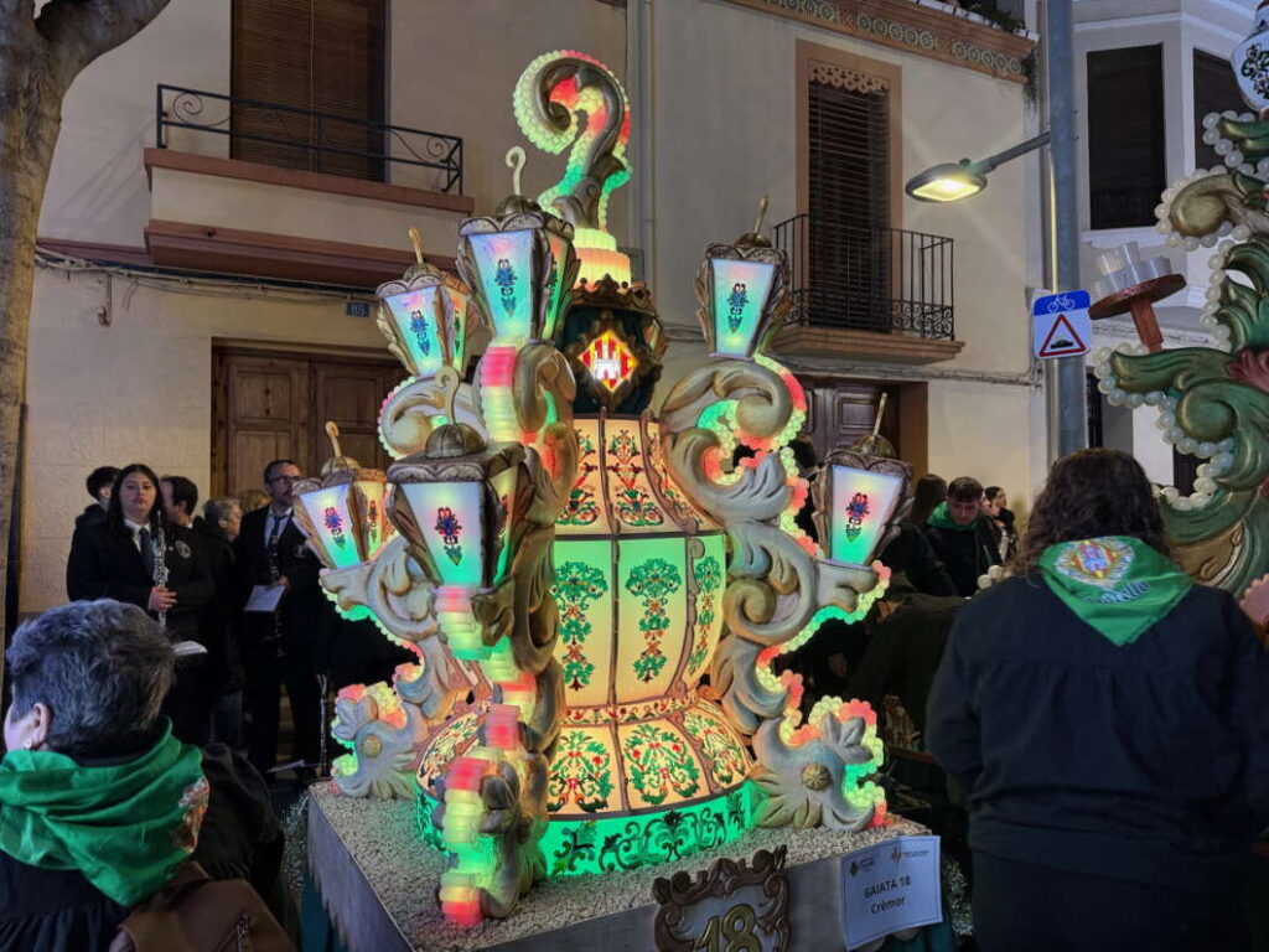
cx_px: 634
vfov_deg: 56.8
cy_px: 476
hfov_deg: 71.6
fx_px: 880
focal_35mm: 24
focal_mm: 6.76
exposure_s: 1/54
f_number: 1.78
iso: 160
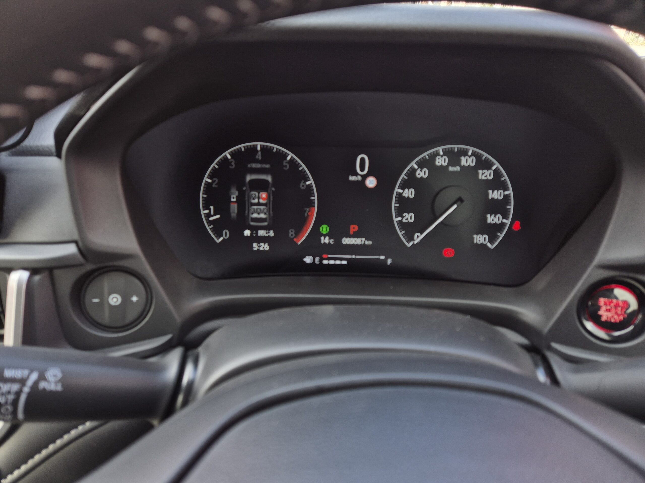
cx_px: 322
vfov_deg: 58.9
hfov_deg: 73.9
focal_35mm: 23
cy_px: 242
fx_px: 429
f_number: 1.8
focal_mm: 5.4
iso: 40
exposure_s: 1/180
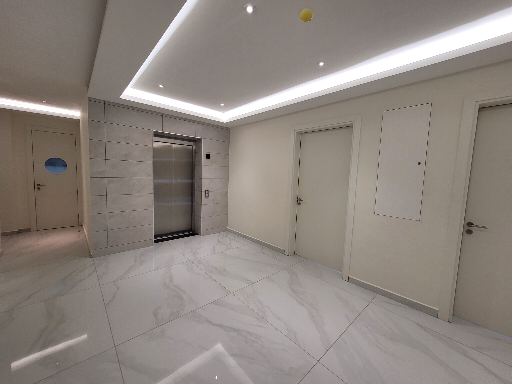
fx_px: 192
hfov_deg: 106.2
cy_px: 192
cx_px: 256
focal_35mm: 13
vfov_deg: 89.9
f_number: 2.2
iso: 80
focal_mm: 1.74
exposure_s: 1/50
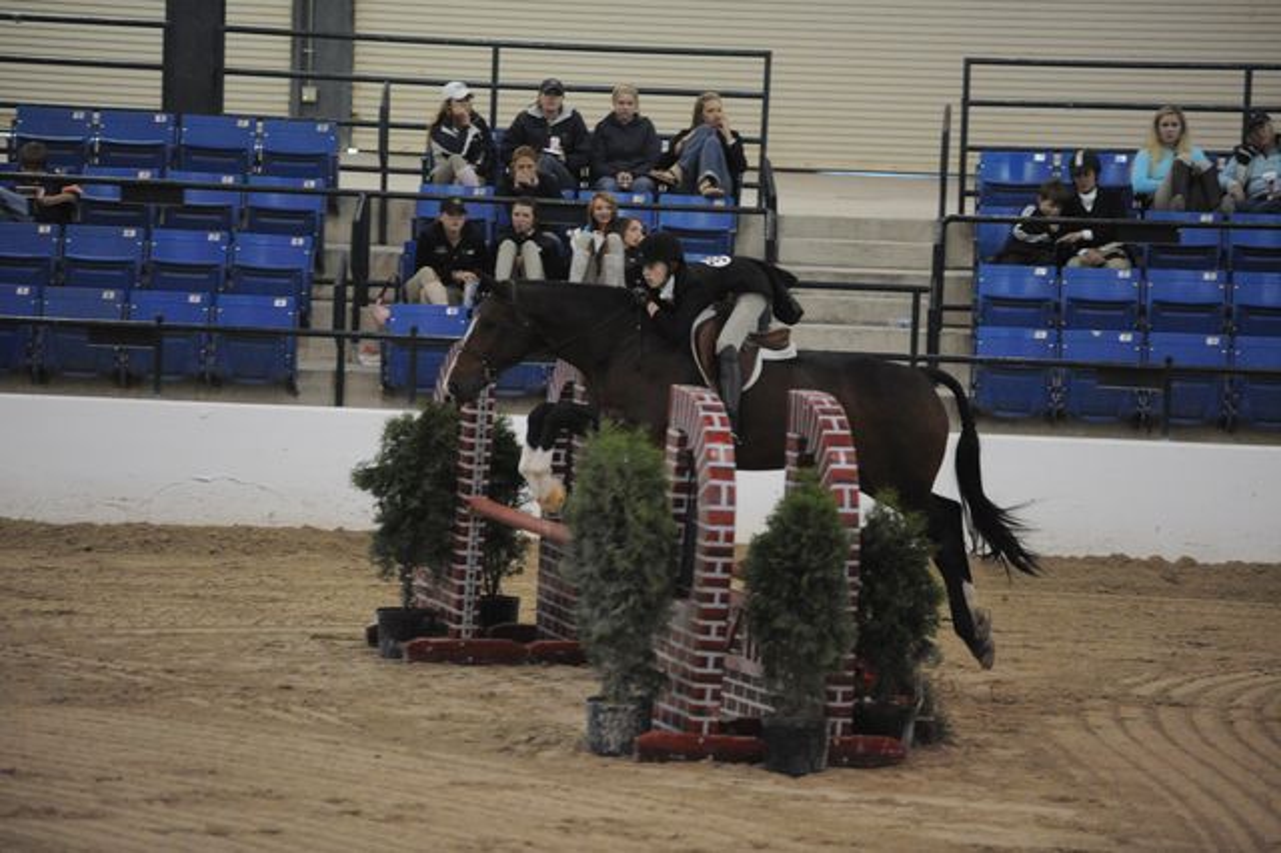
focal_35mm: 200
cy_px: 426
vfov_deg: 6.9
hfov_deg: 10.3
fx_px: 7113
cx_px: 640
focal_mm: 200
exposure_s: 1/400
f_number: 2.8
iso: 6400
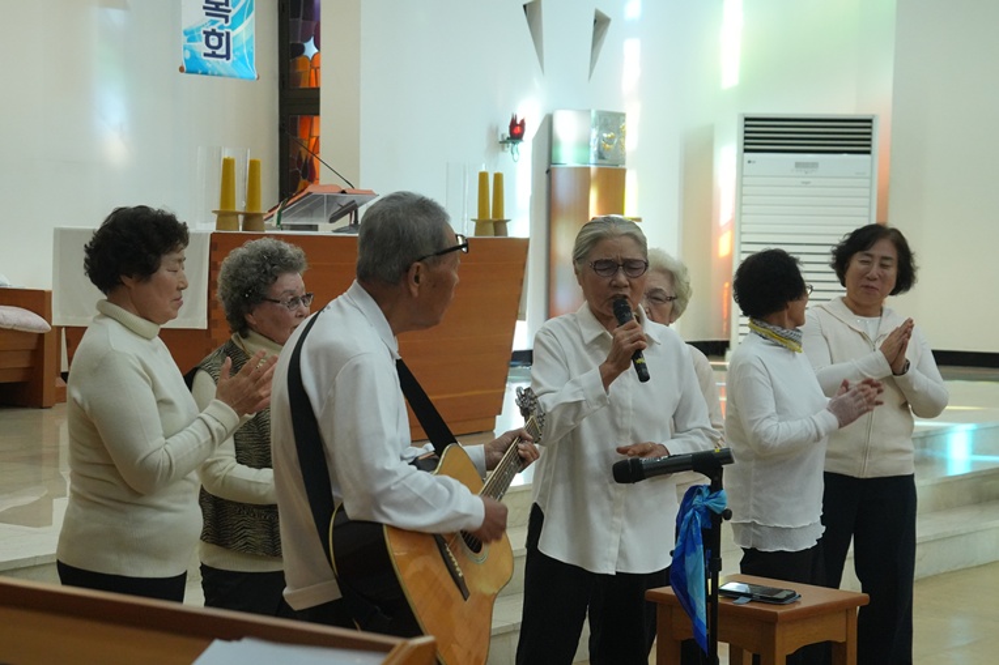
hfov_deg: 26.5
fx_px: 2122
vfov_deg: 17.8
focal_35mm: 76
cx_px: 500
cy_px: 332
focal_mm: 51
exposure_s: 1/200
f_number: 6.3
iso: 3200
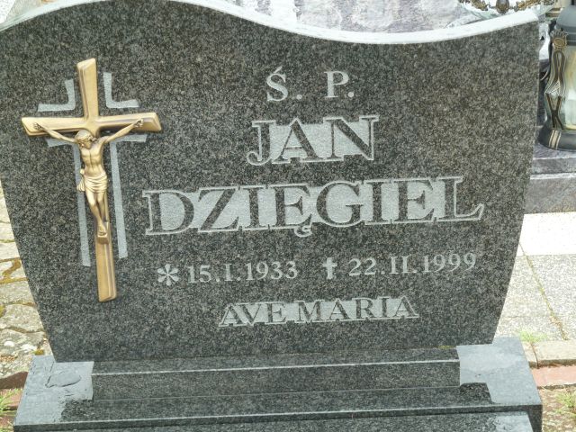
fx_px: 1498
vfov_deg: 16.4
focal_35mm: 90
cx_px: 288
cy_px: 216
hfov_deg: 21.8
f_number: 4.3
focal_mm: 14.7
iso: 100
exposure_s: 1/40
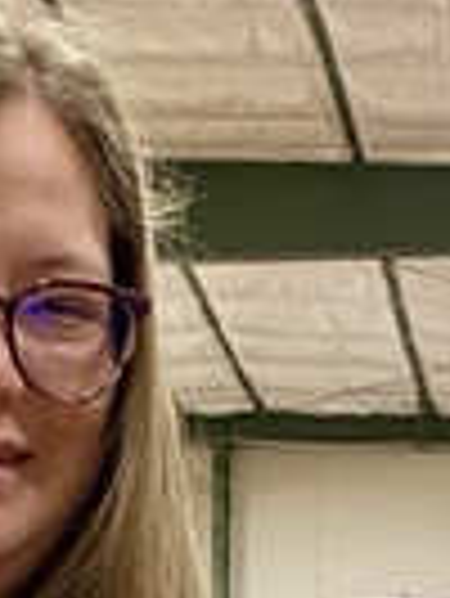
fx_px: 2700
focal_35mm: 156
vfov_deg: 11.1
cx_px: 81
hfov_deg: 9.5
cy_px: 1322
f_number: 1.8
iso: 320
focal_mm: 4.25
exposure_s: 1/60
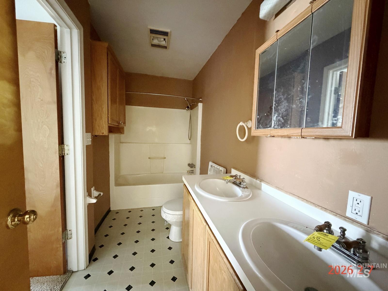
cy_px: 146
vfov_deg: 85.7
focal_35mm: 14
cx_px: 194
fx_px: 157
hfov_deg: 102.1
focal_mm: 2.22
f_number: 2.2
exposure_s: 1/56
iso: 1250
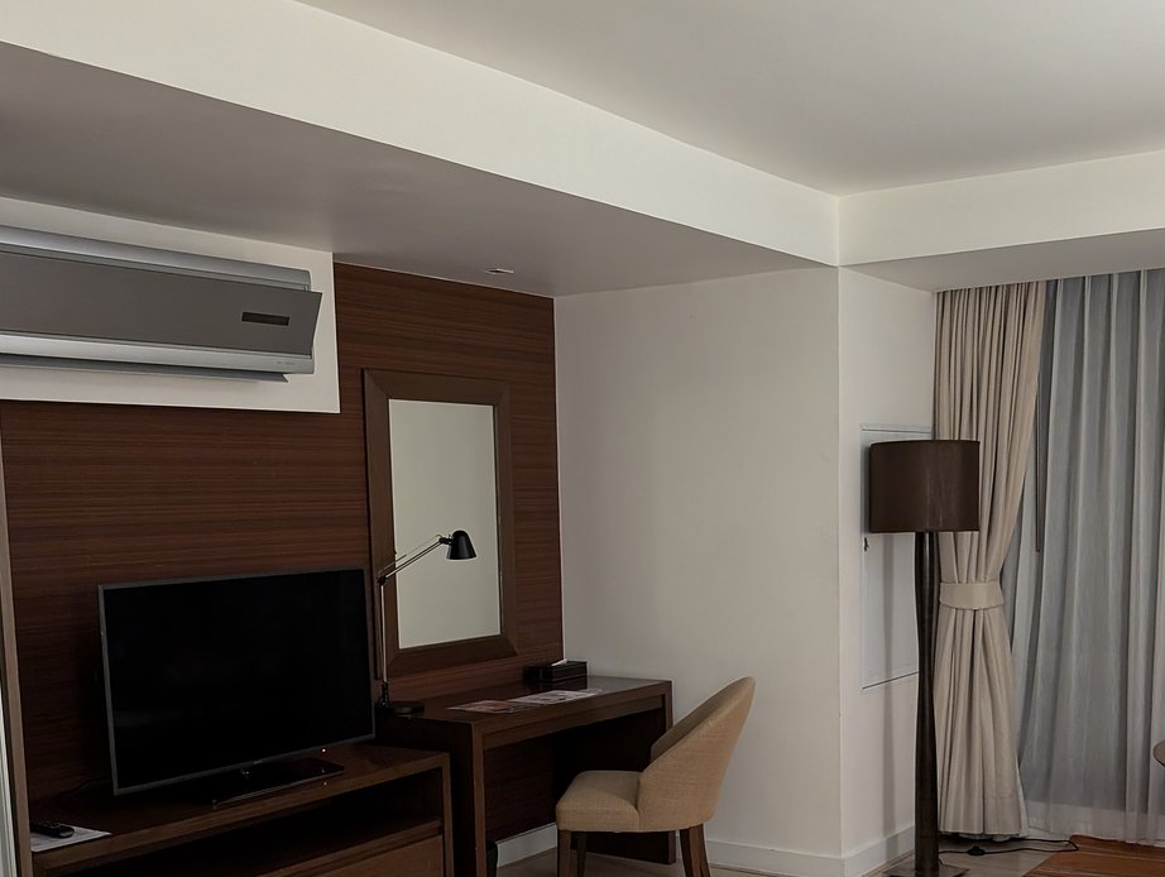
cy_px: 640
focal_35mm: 40
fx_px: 1348
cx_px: 637
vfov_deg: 35.4
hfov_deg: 46.7
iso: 970
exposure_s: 1/54.1
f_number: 1.68
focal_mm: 6.9
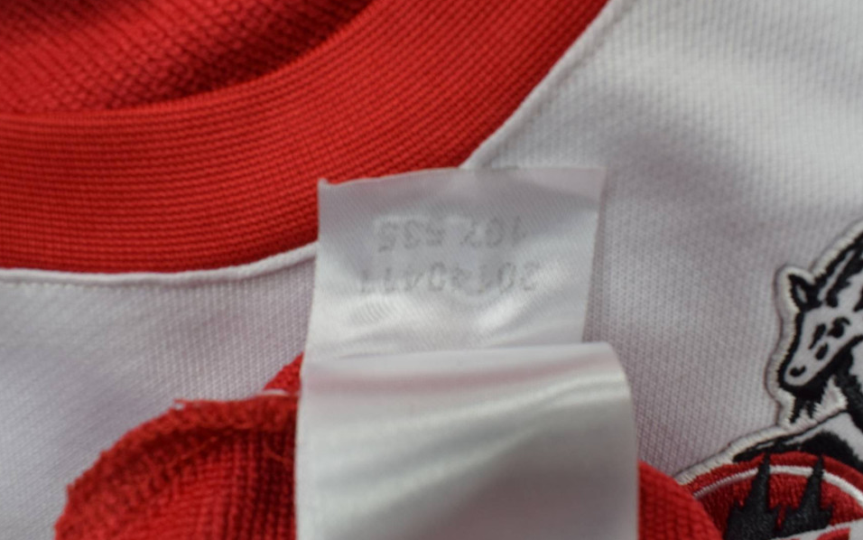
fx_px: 753
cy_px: 273
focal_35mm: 32
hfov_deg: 59.6
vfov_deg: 39.4
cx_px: 445
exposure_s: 1/60
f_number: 11
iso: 400
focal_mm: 20
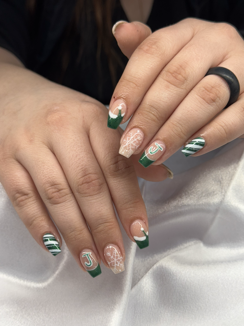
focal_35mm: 48
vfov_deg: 39.7
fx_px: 451
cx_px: 122
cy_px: 163
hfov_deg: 30.3
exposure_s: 1/138
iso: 50
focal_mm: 6.76
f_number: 1.78
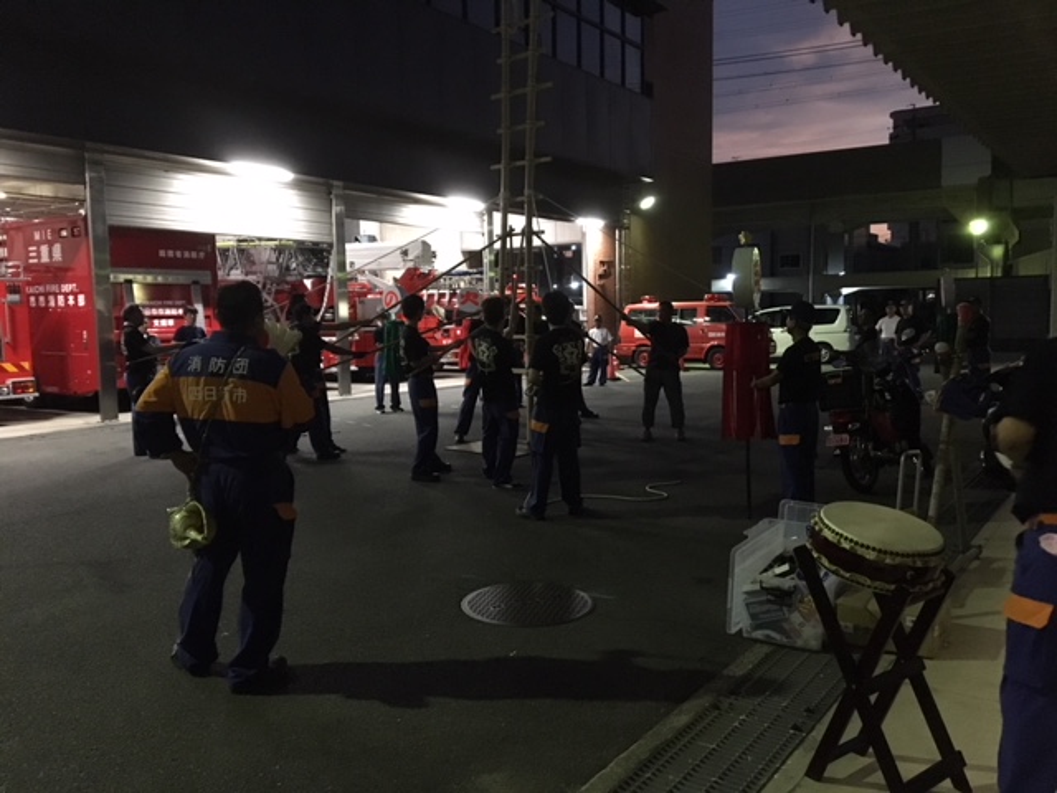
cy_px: 396
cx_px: 528
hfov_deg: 61.7
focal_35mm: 29
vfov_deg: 48.2
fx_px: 886
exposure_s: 1/15
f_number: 2.2
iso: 400
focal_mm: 4.15
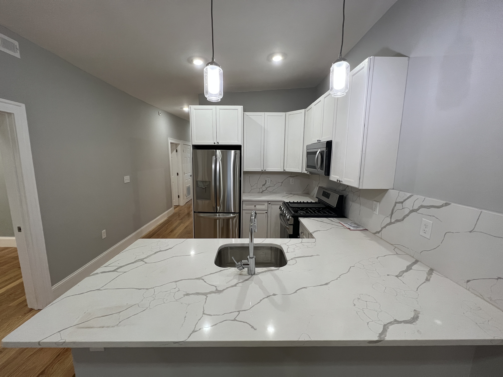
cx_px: 252
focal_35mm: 13
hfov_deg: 106.2
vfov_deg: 89.9
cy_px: 188
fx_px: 189
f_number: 1.8
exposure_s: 1/120
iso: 250
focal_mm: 1.57
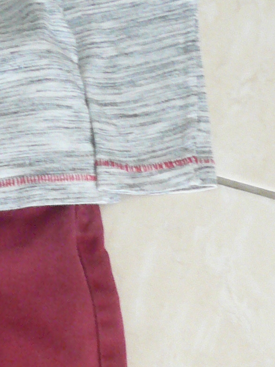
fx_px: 1260
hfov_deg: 11.9
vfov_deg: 16.3
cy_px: 339
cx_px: -131
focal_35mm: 119
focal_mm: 4.9
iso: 200
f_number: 2.9
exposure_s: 1/13
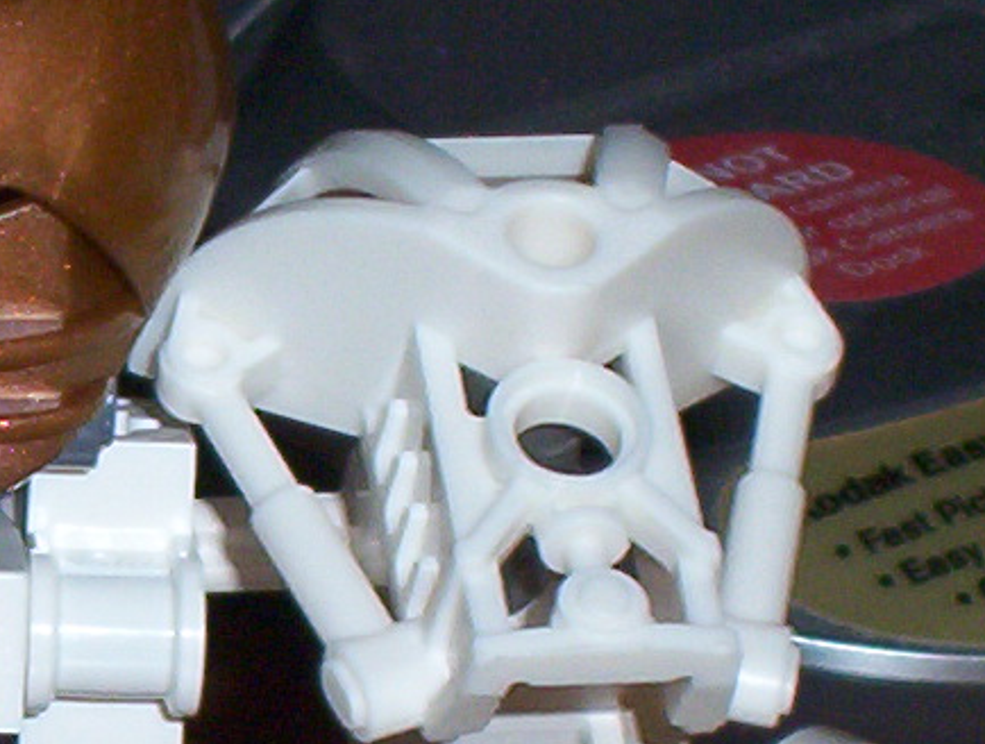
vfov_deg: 3.7
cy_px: 690
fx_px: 11585
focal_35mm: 406
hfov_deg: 4.9
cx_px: -145
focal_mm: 16.61
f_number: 4.72
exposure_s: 1/90
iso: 140
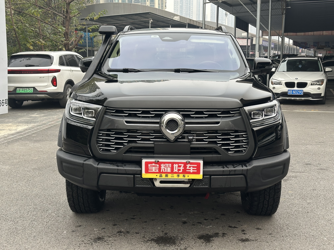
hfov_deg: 39.7
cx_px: 167
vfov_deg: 30.3
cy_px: 125
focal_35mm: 48
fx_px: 463
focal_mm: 6.86
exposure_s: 1/147
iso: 50
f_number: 1.78
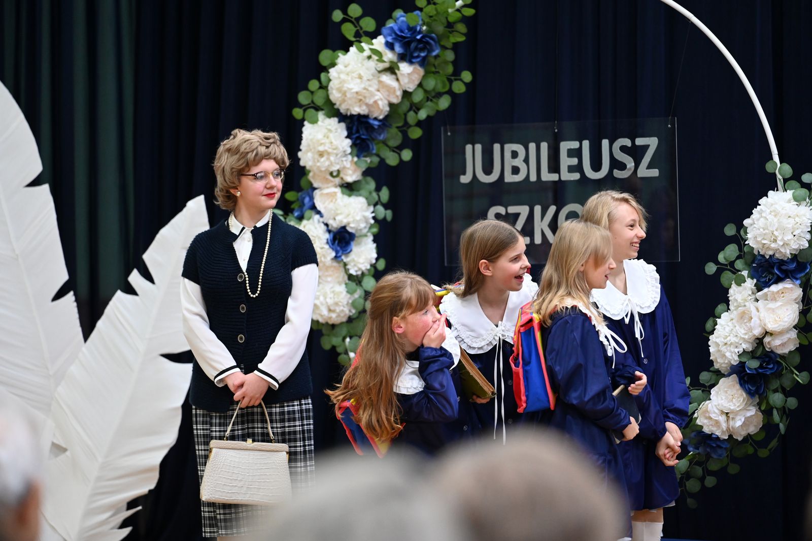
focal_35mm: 180
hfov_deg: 11.4
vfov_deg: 7.6
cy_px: 270
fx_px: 4058
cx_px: 406
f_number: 2.8
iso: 2800
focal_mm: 180
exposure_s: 1/250
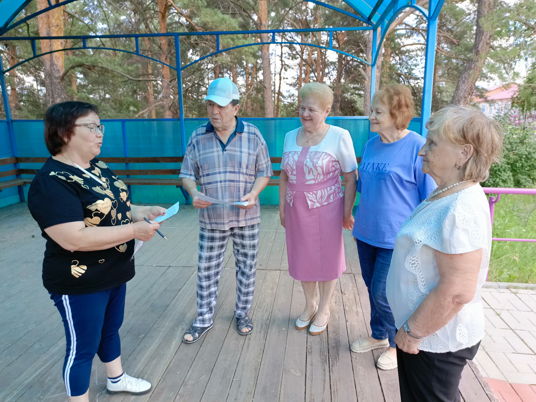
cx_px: 268
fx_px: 387
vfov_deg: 54.9
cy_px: 201
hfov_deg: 69.4
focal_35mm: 25
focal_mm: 5.25
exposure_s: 1/99.9
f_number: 1.7
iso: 74
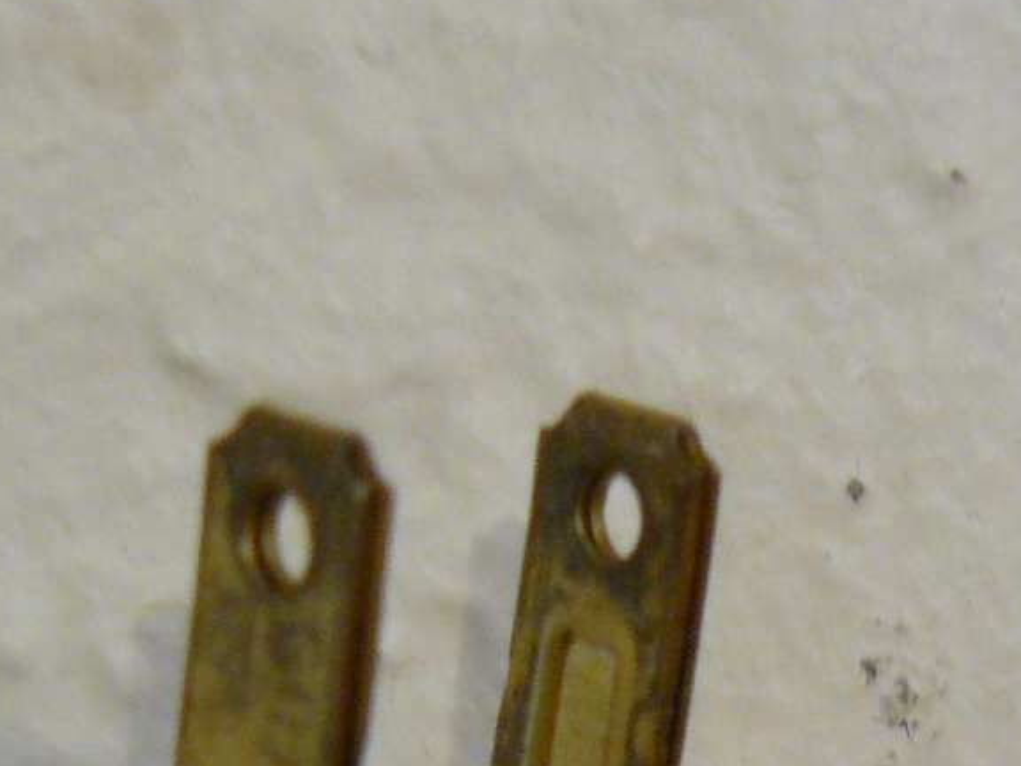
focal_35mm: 128
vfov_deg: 11.3
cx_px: 666
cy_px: 1025
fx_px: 3775
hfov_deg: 15.4
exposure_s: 1/13
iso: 200
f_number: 2.8
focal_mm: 6
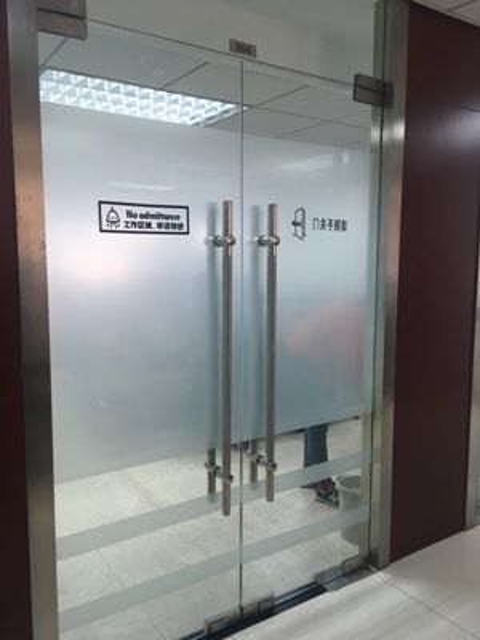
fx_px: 536
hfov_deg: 48.2
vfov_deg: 61.7
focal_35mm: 29
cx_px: 240
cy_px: 320
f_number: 2.2
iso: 80
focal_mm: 4.15
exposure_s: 1/33
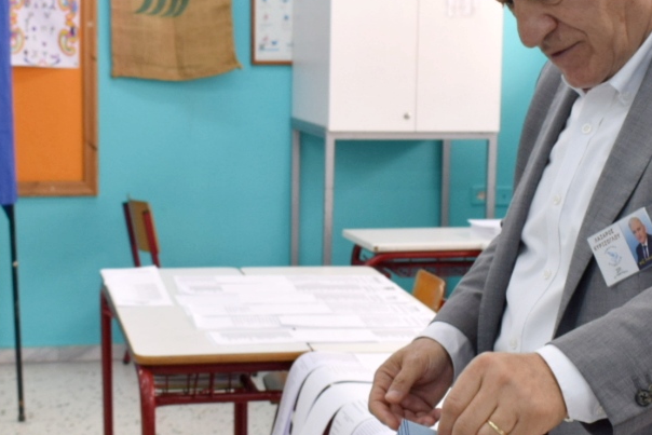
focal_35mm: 65
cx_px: 307
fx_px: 1177
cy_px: 257
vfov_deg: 20.9
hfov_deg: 30.9
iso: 400
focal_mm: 22
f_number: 5.6
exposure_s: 1/125
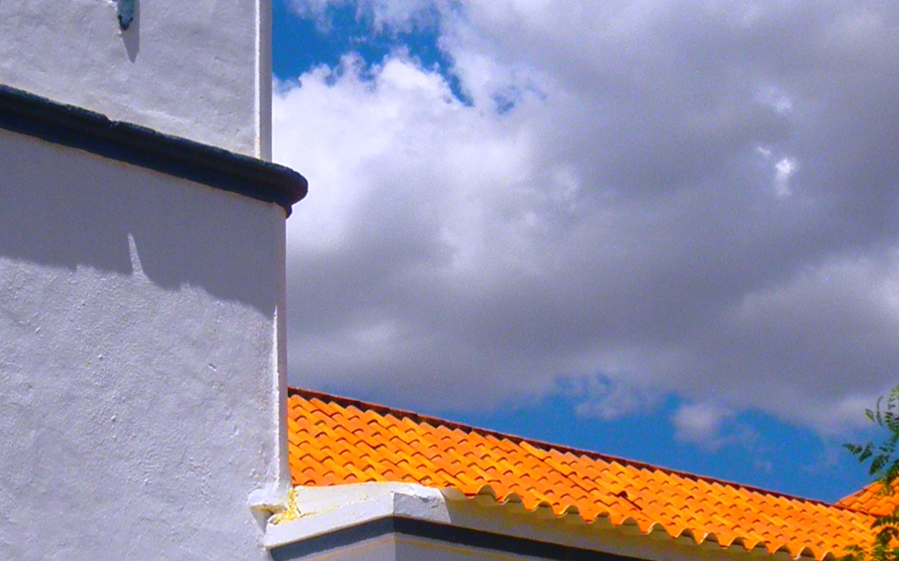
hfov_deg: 21.0
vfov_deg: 13.2
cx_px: 406
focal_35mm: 99
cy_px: 319
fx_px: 2425
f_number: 8.5
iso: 64
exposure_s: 1/320
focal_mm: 5
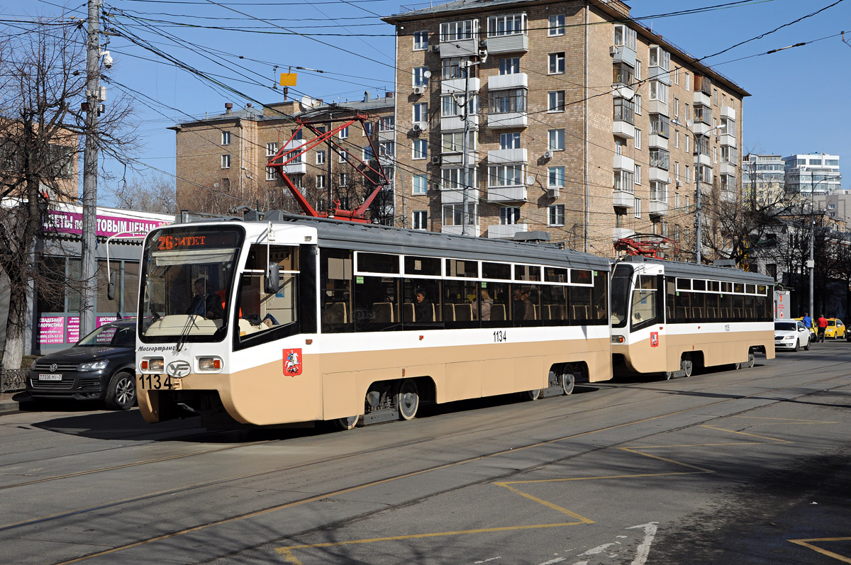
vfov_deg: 25.7
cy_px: 282
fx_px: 1240
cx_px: 426
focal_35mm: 52
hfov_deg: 37.9
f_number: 11
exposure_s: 1/500
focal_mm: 35
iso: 250
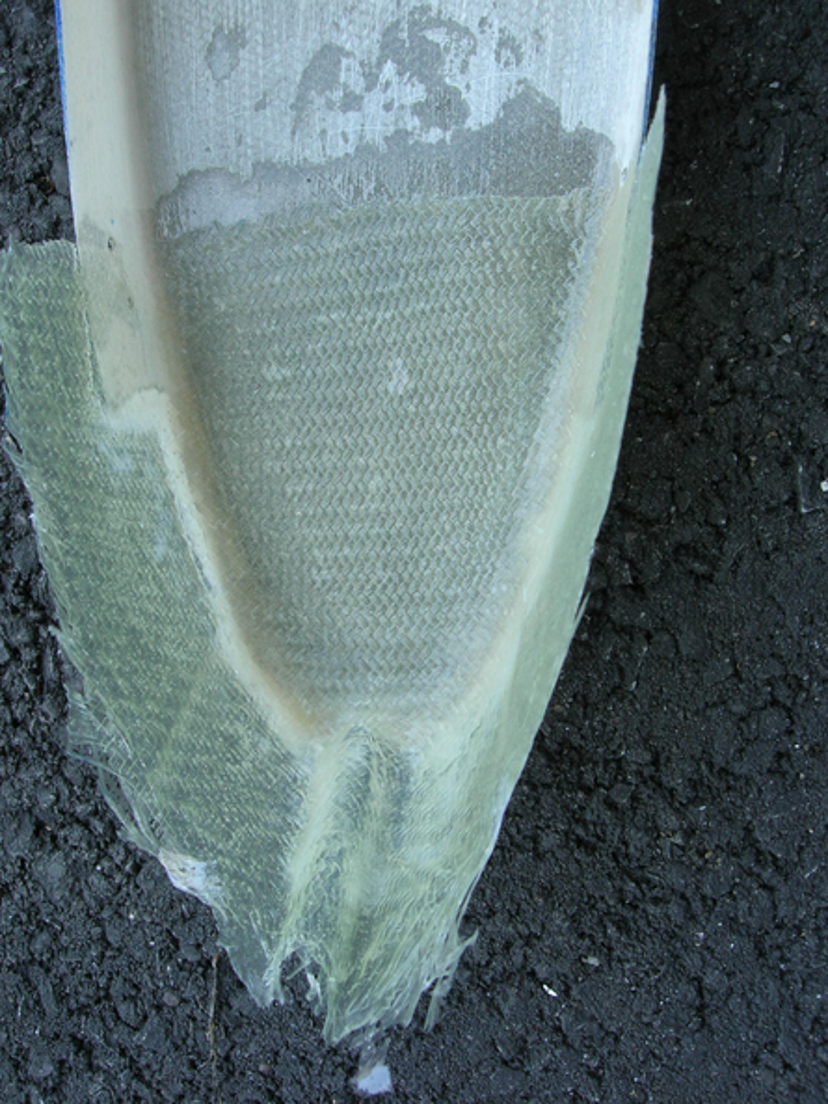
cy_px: 512
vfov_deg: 45.7
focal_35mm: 41
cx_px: 393
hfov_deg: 35.1
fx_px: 1307
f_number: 4.8
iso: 64
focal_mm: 7.8
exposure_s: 1/90
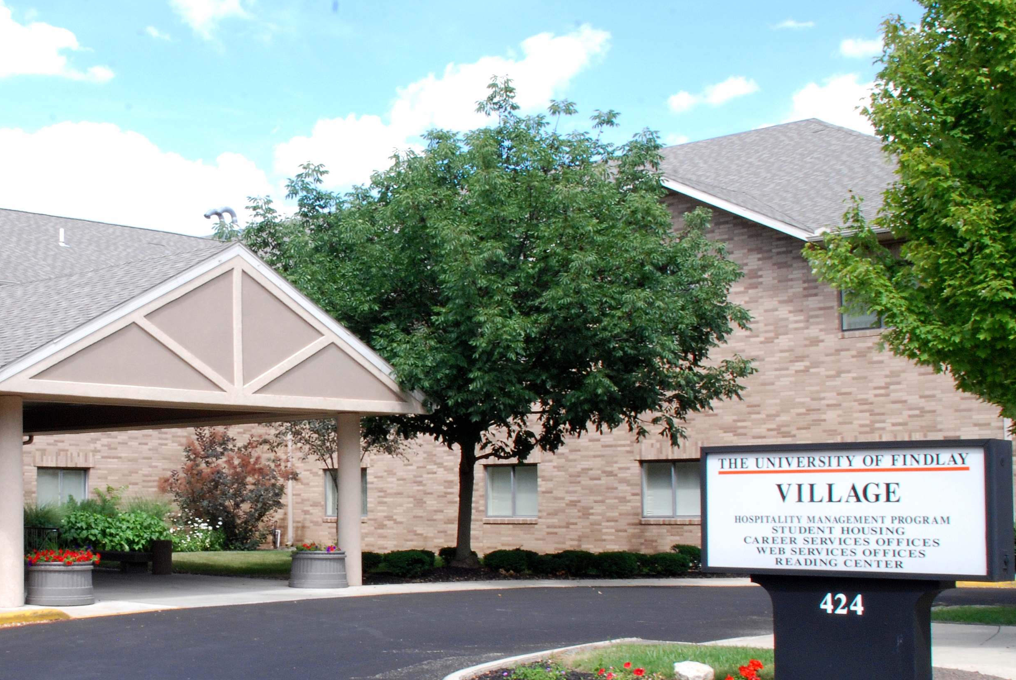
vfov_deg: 26.0
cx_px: 250
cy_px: 429
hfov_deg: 37.2
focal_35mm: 52
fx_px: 1469
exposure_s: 1/30
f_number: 24
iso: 400
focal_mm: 22
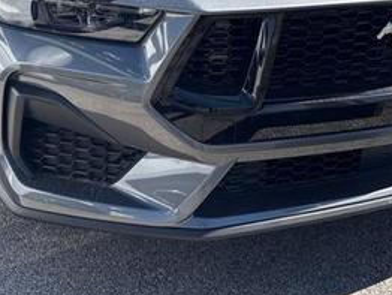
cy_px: 31
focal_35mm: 50
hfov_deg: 37.9
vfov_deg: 28.1
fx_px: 567
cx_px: 245
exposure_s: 1/2012
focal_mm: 5.96
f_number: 1.6
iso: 50
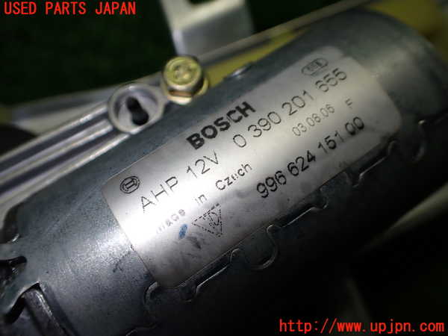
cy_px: 168
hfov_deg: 60.0
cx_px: 224
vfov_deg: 46.8
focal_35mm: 30
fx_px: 388
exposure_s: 1/200
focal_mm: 5.4
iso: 100
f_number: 2.3
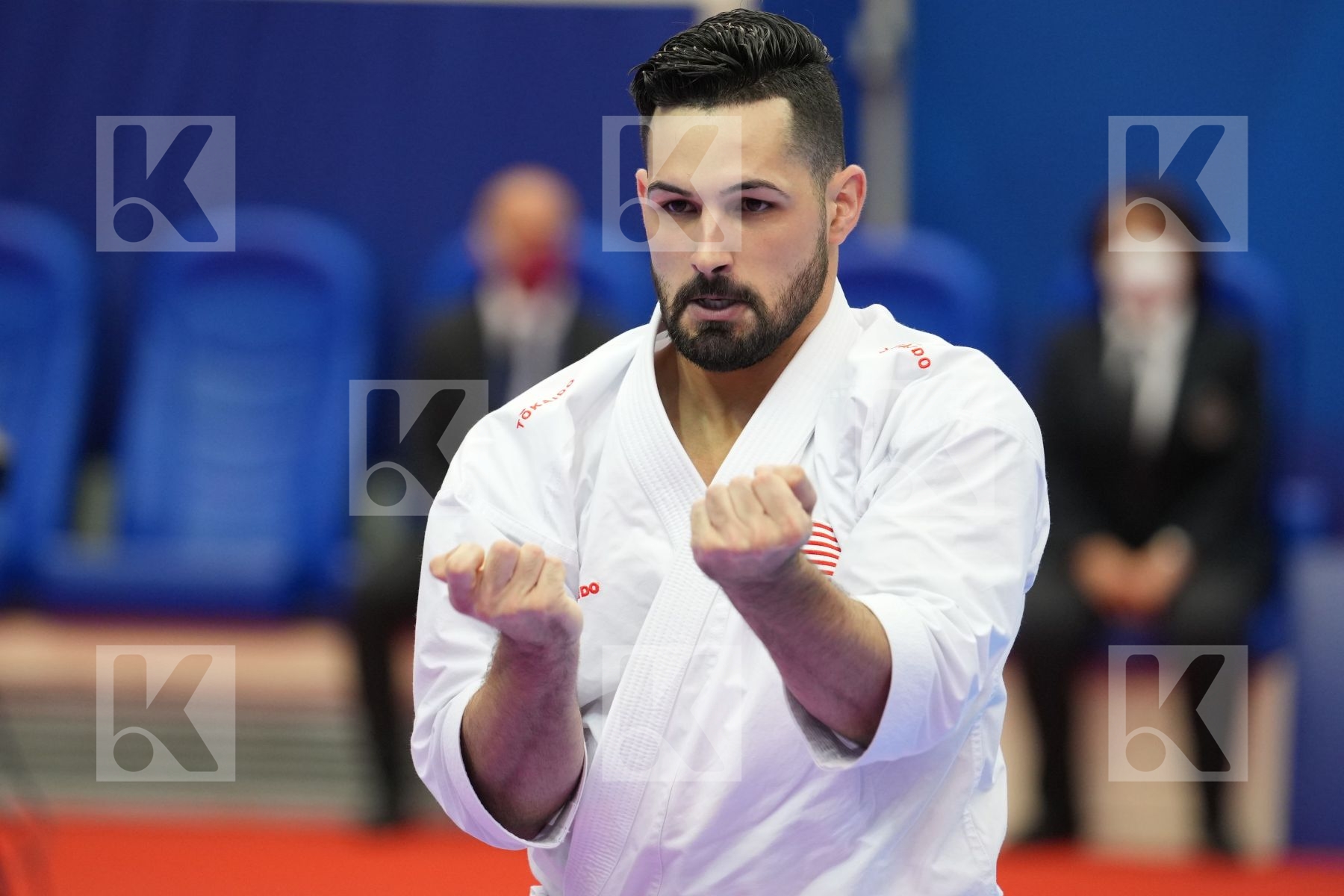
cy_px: 448
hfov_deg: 6.9
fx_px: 11199
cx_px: 672
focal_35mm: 300
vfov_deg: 4.6
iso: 1600
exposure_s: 1/500
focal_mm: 200
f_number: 2.8
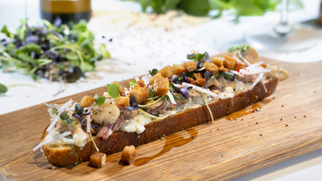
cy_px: 77
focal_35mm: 111
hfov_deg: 19.3
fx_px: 948
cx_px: 161
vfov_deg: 10.9
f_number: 6.3
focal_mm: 105
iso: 800
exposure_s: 1/60
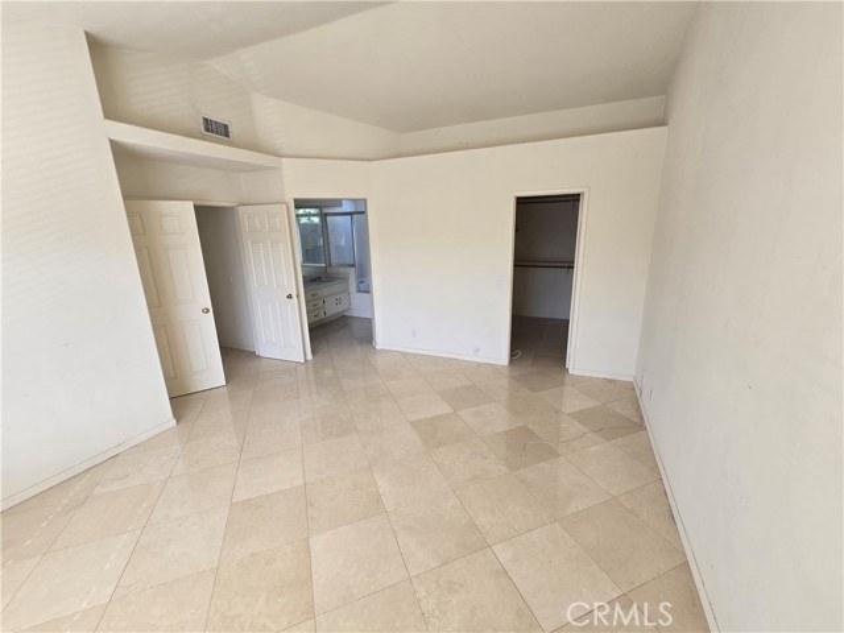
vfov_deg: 89.9
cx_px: 422
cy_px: 316
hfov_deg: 106.2
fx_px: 317
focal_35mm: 13
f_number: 2.2
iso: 50
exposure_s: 1/151
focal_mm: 2.2
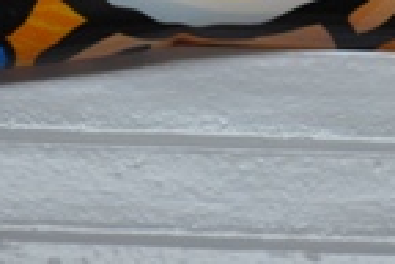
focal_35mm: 632
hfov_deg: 3.3
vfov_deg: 2.2
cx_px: 283
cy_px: -140
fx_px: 6929
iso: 1600
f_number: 5
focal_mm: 135
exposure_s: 1/80
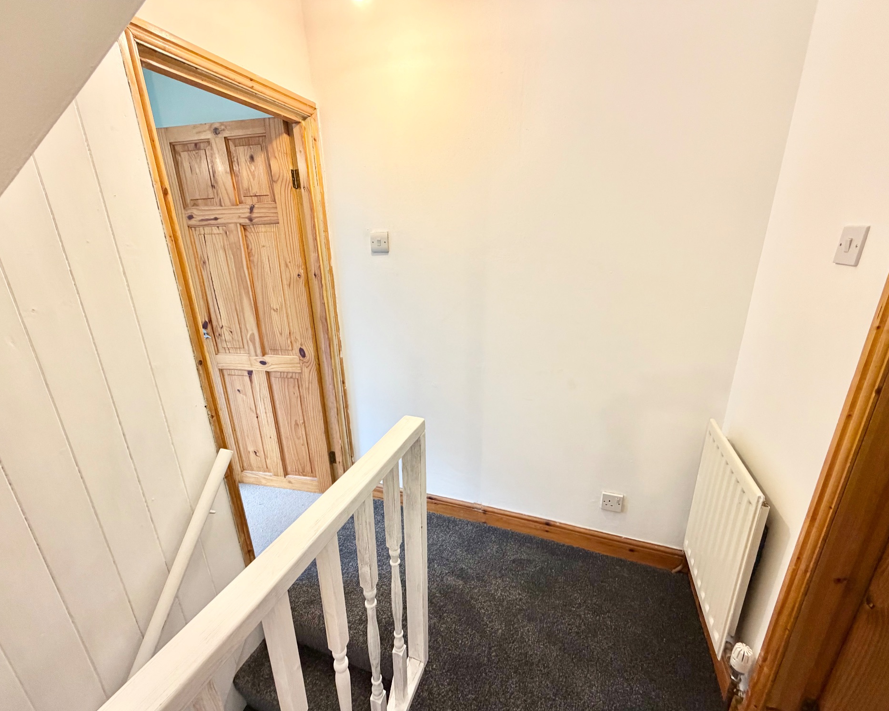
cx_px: 438
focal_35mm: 15
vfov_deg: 84.0
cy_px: 362
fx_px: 395
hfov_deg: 96.8
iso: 200
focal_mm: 2.22
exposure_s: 1/100
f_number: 2.2
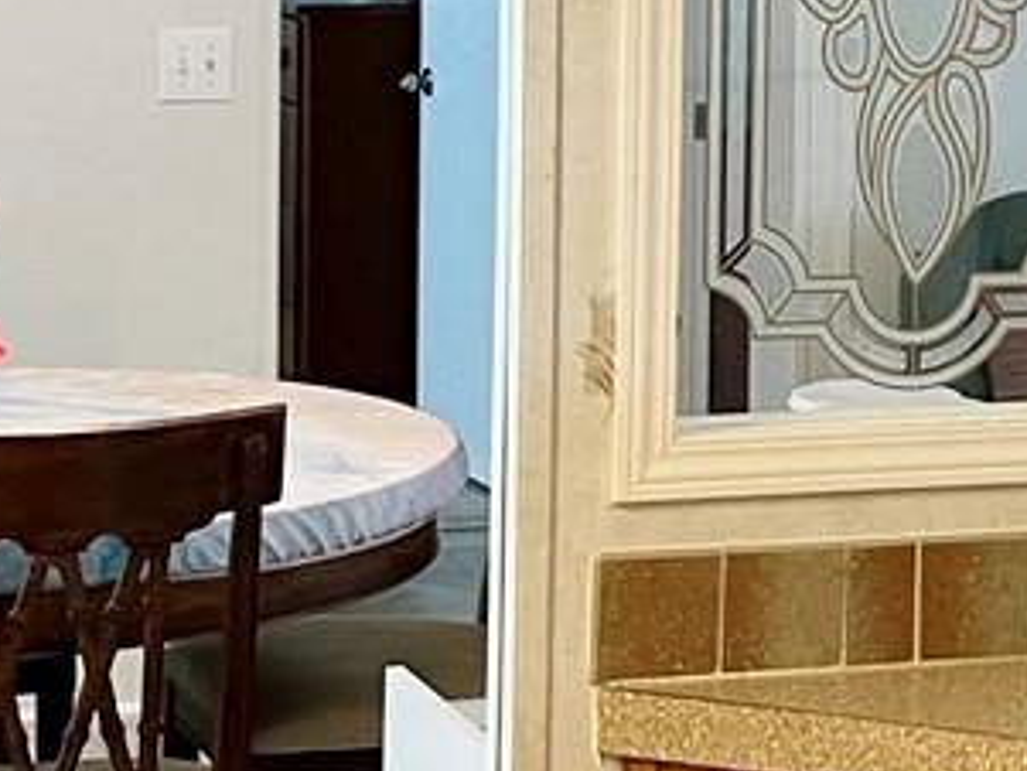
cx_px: 1092
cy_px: 10
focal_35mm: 138
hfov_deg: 14.0
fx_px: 4096
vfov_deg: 10.7
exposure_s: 1/60
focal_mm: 5.7
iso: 125
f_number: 1.5
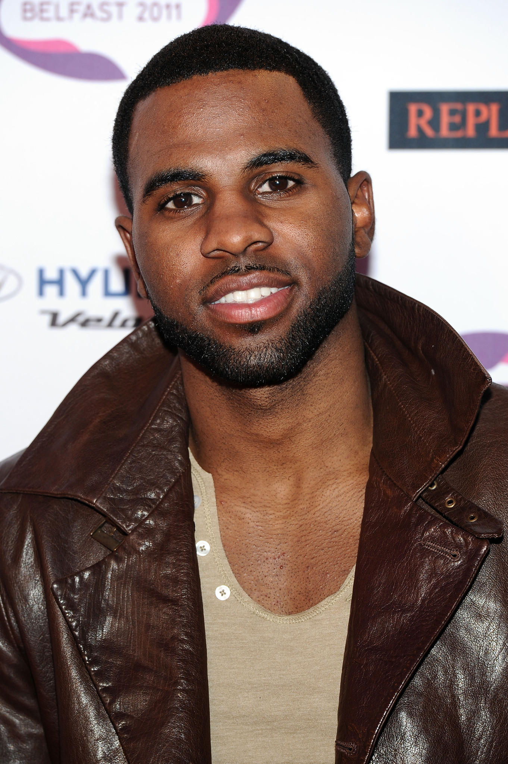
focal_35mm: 200
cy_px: 382
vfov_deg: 10.3
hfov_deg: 6.9
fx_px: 4240
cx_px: 254
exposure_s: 1/250
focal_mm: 200
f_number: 5.6
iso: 400
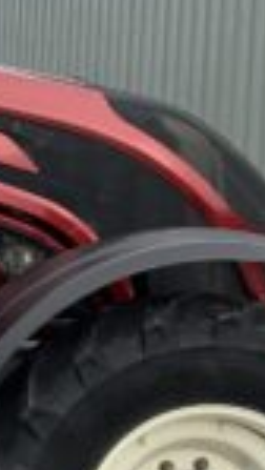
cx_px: -249
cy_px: 161
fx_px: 1696
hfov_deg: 8.5
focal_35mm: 136
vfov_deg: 15.8
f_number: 1.8
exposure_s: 1/362
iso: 16
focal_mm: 3
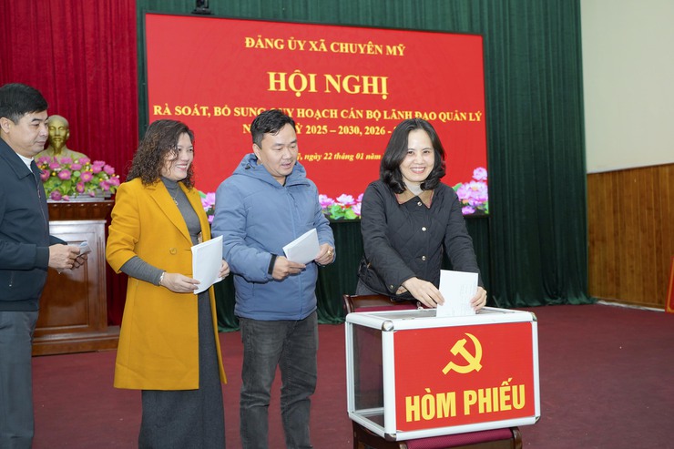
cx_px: 337
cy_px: 224
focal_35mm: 39
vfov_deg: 34.2
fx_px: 730
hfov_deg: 49.6
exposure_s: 1/200
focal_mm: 39
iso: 1600
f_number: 3.5
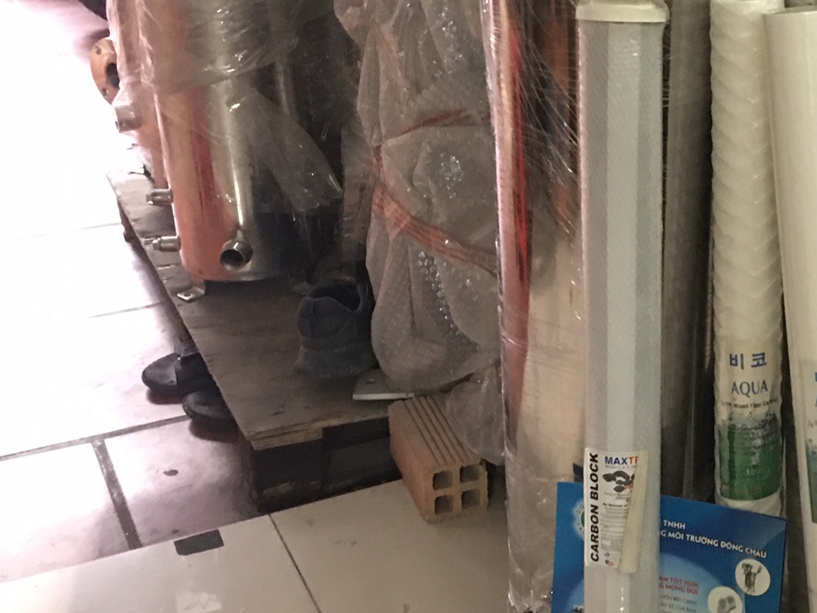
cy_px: 291
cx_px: 716
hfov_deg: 30.5
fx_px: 1440
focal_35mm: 61
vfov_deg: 24.0
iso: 125
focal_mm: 4.15
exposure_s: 1/4
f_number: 2.2
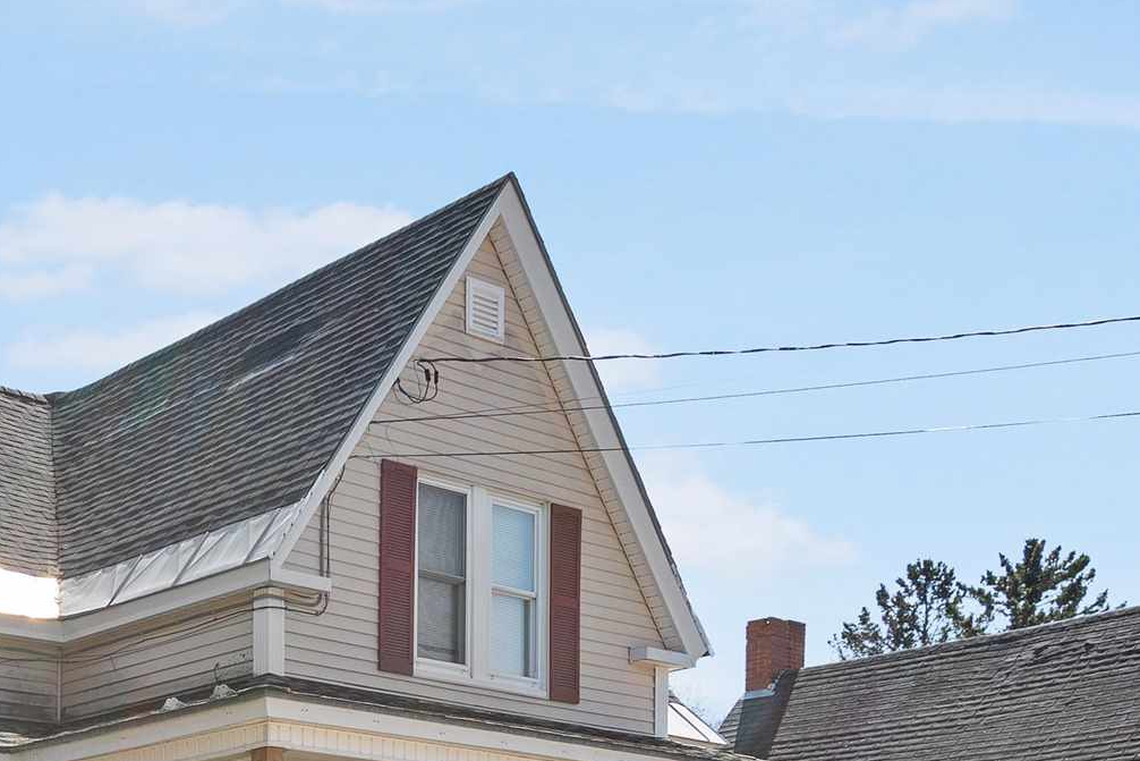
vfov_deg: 21.4
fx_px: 1837
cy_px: 959
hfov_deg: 30.7
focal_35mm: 58
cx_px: -117
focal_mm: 13
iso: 100
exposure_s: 1/250
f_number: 8
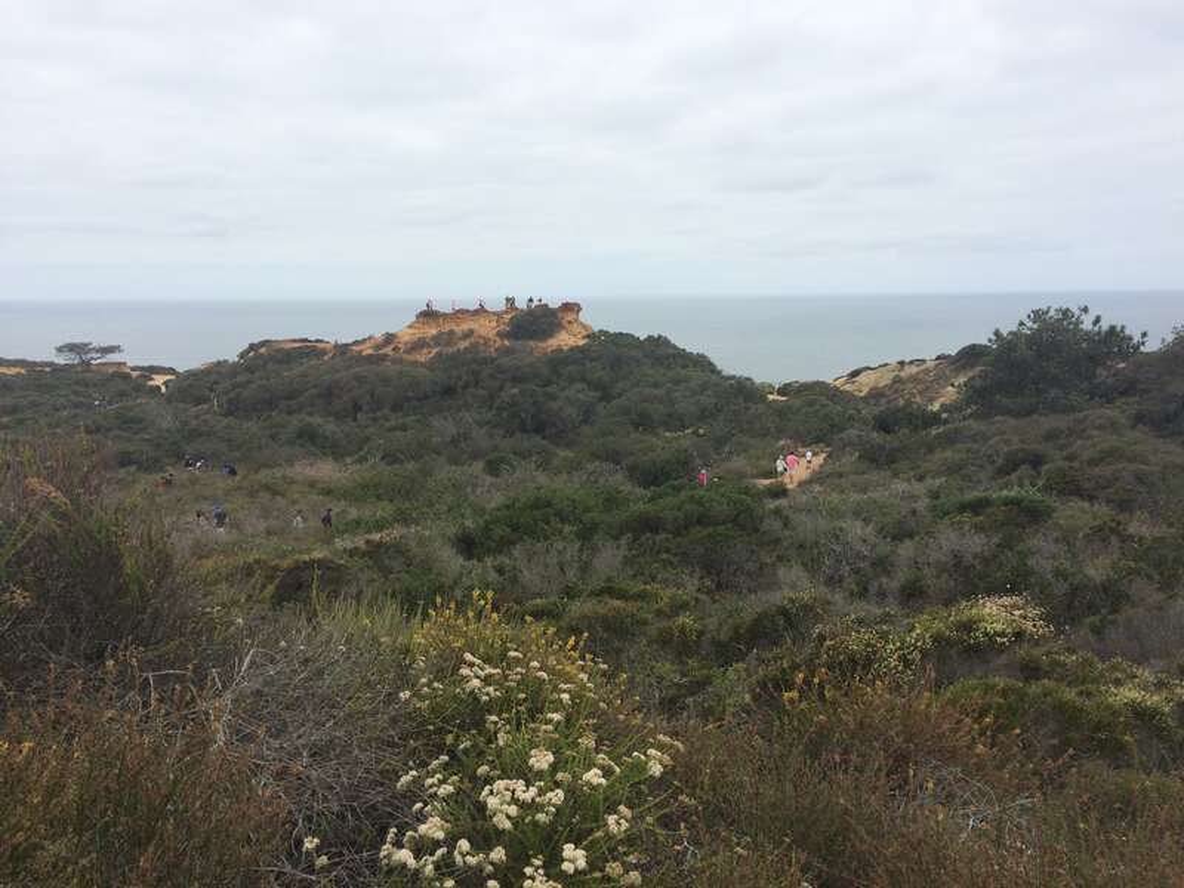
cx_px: 592
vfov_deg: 48.2
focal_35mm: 29
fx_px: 992
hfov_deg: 61.7
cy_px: 444
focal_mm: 4.15
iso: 32
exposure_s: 1/2933
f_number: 2.2
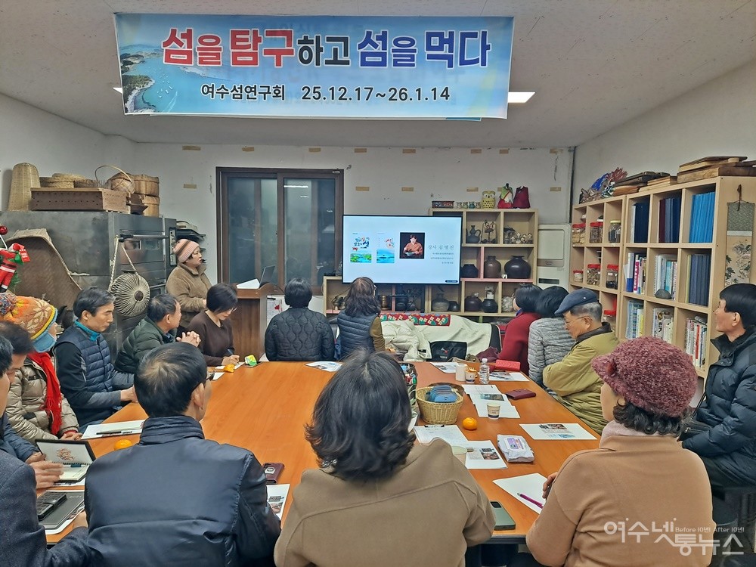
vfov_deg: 56.8
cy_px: 284
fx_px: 524
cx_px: 378
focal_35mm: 24
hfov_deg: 71.6
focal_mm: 5.23
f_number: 1.8
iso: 80
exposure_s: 1/60
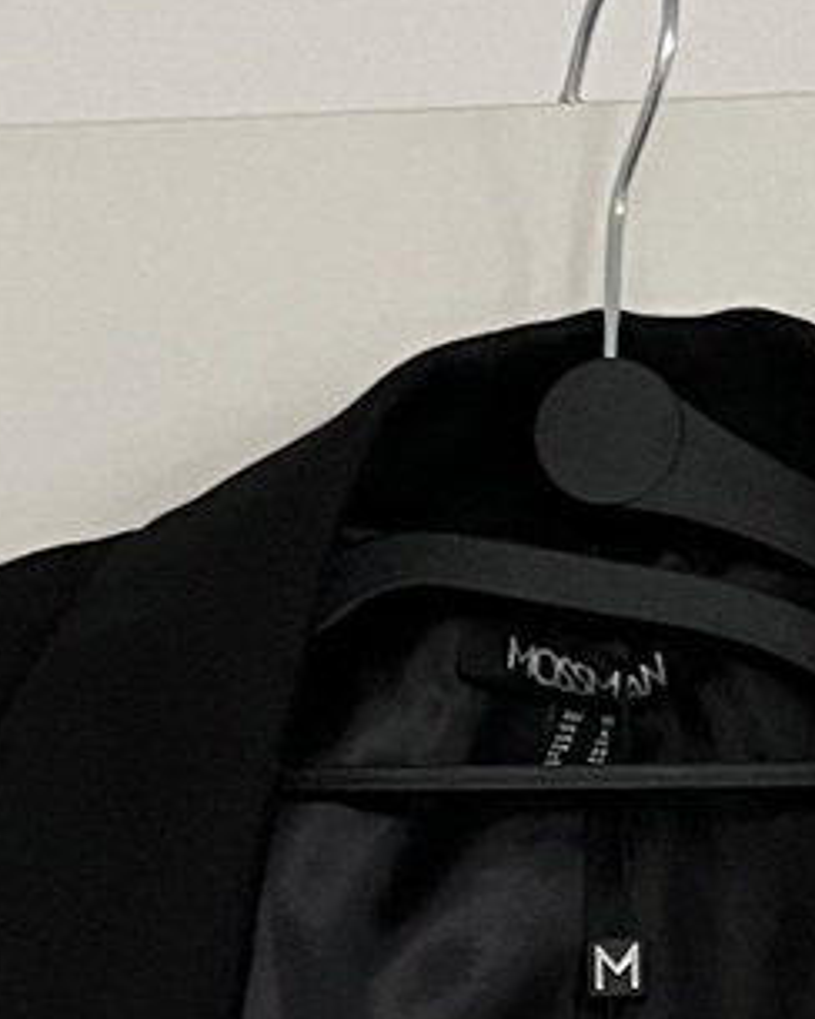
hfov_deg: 11.6
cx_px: 401
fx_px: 4010
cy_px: 2202
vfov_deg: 12.3
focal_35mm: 133
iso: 250
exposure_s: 1/50
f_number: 1.6
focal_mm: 5.1
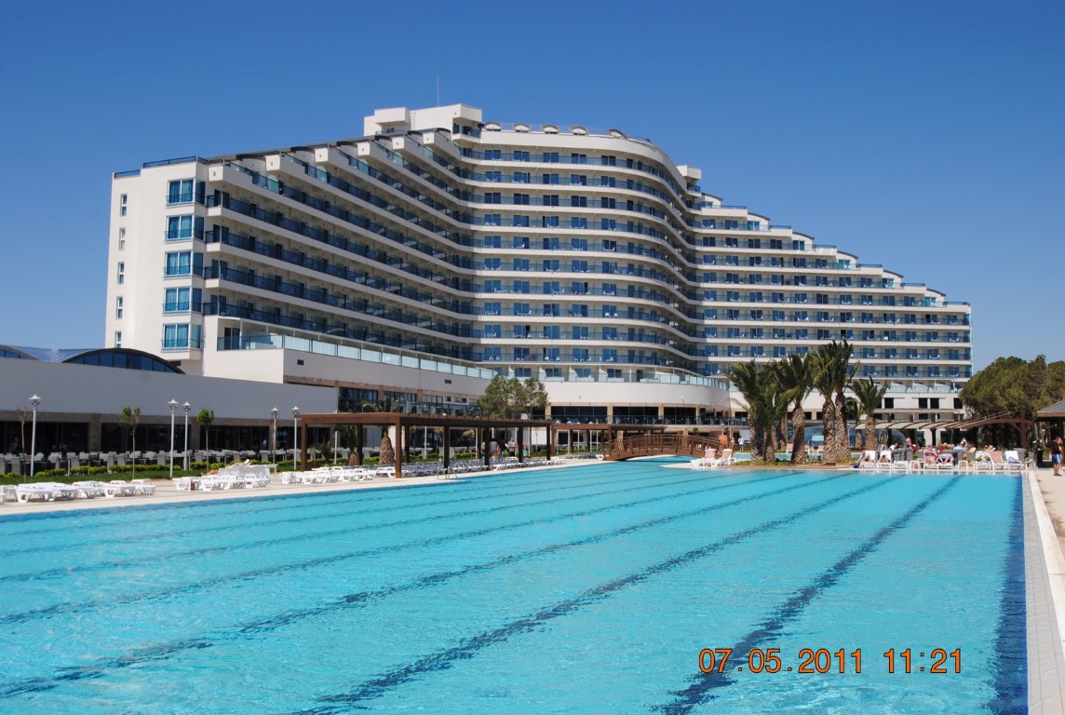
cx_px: 532
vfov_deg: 41.9
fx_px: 934
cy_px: 358
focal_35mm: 32
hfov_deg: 59.4
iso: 100
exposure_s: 1/320
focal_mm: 21
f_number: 9
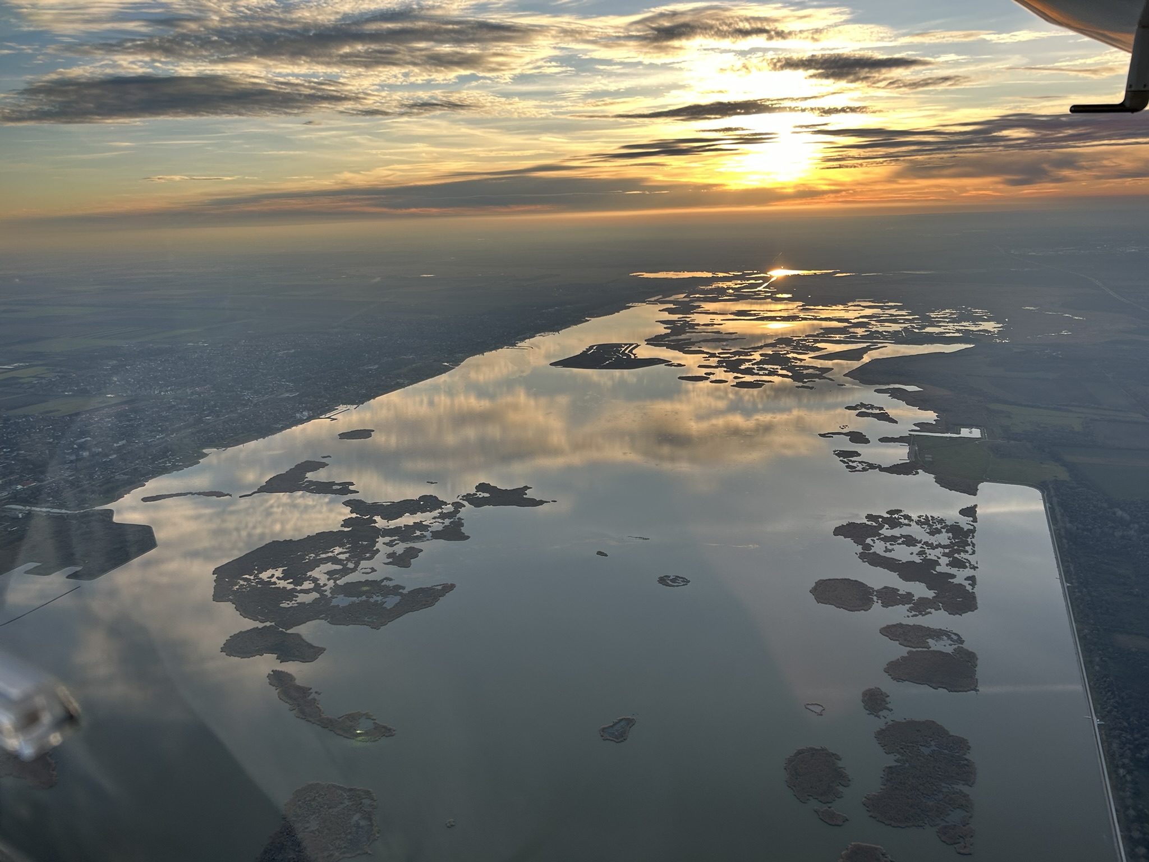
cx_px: 574
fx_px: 863
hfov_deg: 67.3
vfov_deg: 53.1
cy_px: 431
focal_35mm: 26
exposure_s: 1/473
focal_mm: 5.7
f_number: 1.5
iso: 50
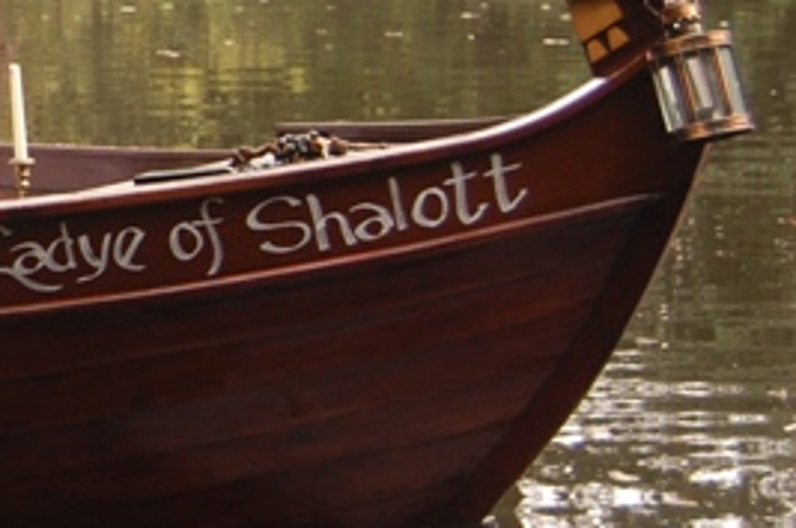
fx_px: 3178
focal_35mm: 144
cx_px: -247
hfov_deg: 13.7
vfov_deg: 9.5
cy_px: 66
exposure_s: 1/50
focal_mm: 32
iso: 400
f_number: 4.5
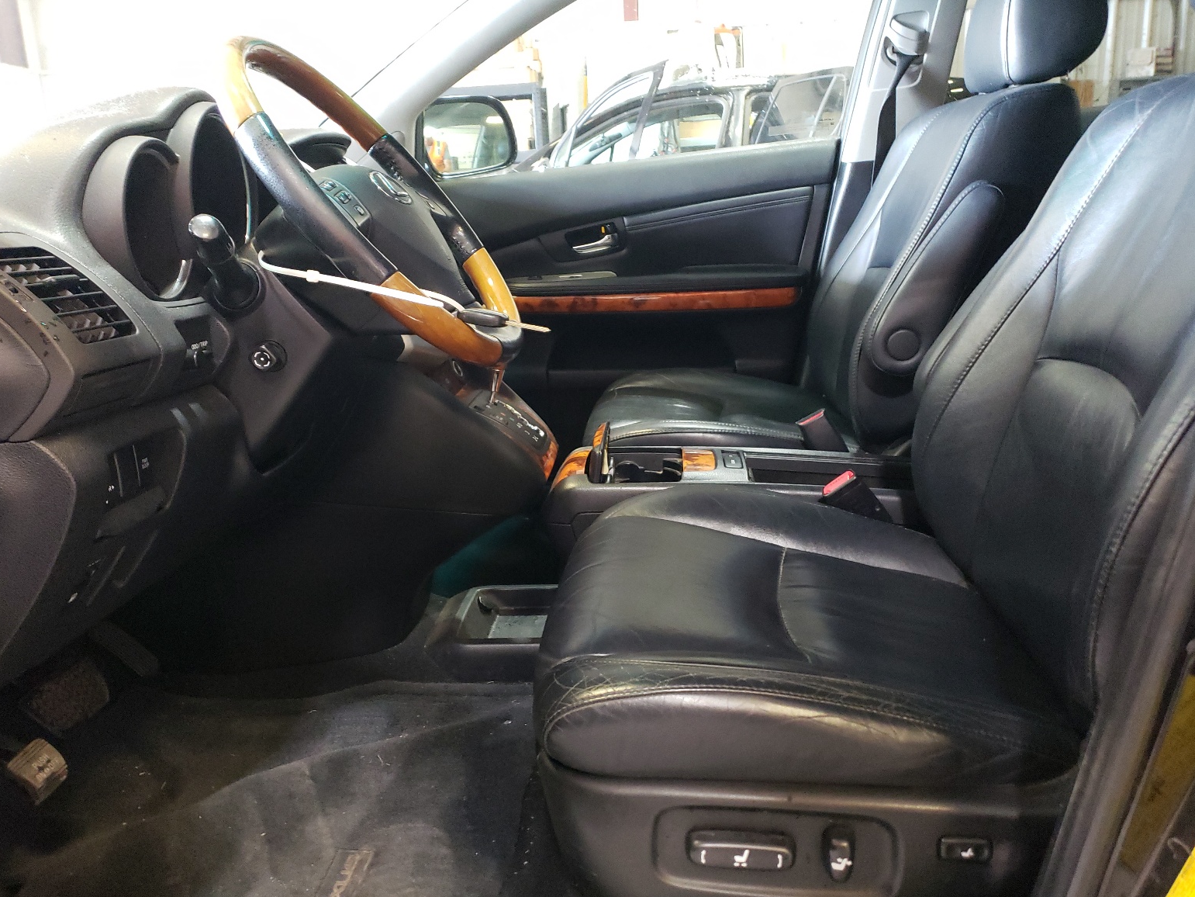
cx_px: 579
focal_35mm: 27
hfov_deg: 65.3
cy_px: 452
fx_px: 932
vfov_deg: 51.4
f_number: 1.5
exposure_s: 1/30
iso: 382
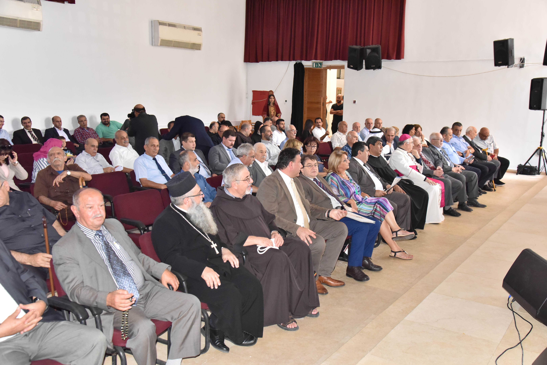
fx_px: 532
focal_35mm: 35
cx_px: 274
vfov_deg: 37.9
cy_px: 182
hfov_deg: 54.4
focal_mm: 35
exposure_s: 1/100
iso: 3200
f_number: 7.1
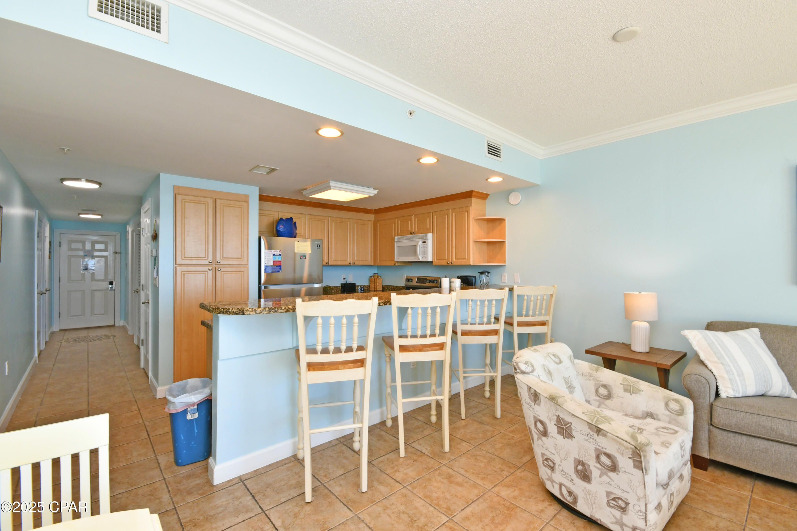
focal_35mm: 15
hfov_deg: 100.4
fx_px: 332
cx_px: 398
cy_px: 266
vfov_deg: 77.3
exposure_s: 1/20
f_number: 14
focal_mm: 10
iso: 400
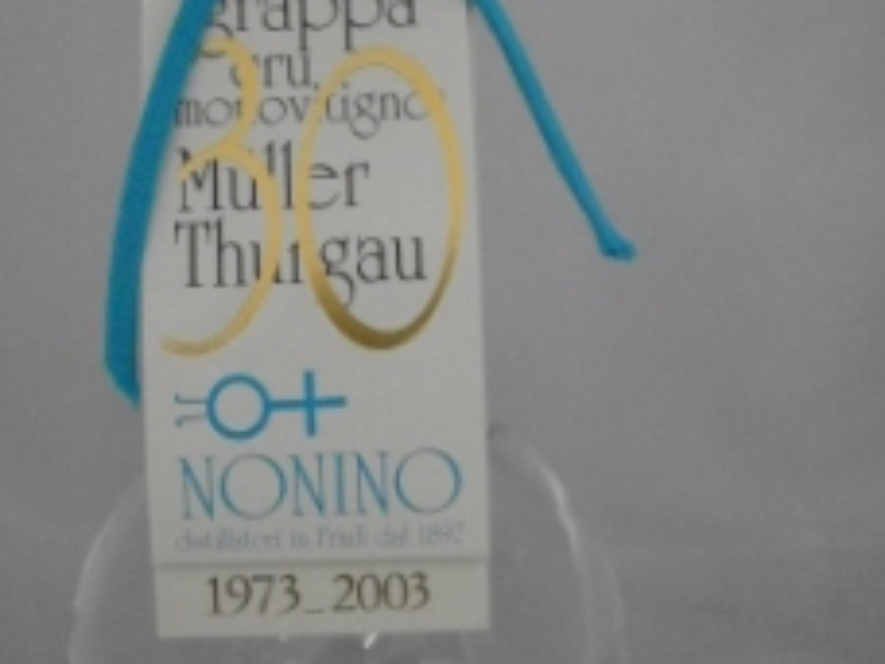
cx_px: 396
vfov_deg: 27.4
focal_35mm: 53
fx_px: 1355
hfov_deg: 36.1
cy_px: 249
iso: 800
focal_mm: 4.8
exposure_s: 1/100
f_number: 2.9
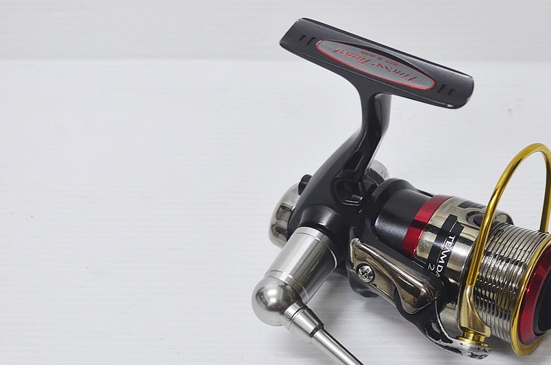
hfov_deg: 21.6
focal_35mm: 94
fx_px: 1436
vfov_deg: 14.5
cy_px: 254
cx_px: 385
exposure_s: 1/4
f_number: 6.3
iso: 400
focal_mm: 42
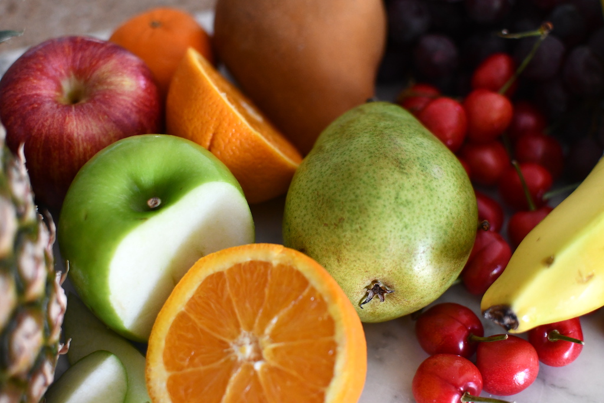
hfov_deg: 38.2
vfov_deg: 26.0
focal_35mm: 52
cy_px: 202
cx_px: 302
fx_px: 873
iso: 1600
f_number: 2.8
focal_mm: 35
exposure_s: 1/125
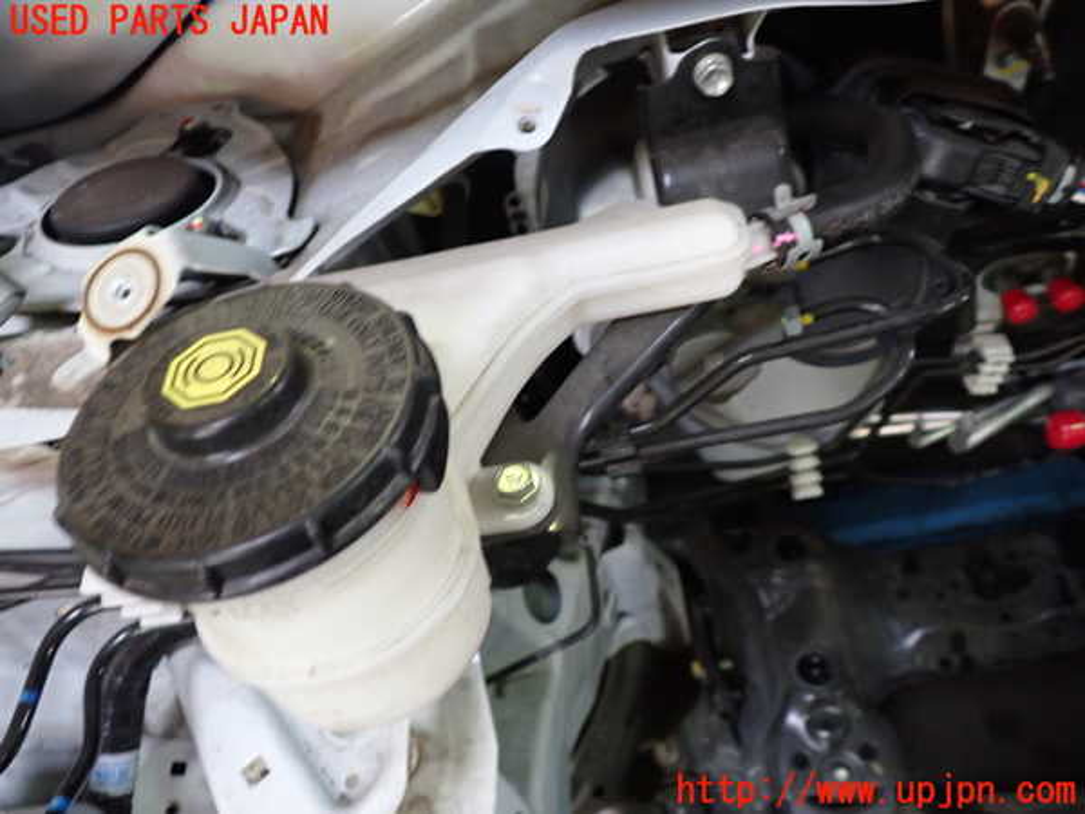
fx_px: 940
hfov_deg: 60.0
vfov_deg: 46.8
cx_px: 542
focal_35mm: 30
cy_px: 407
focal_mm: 5.4
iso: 400
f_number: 2.3
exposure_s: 1/30
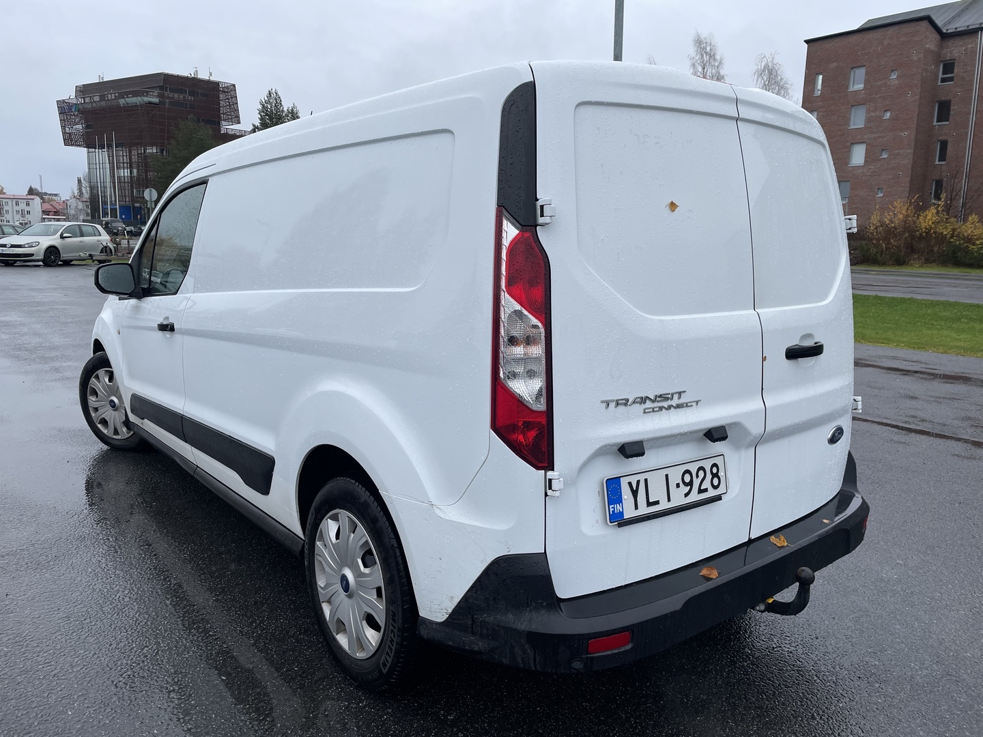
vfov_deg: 53.1
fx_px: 738
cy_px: 368
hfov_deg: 67.3
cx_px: 492
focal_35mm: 26
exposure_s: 1/796
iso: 32
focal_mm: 4.2
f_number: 1.6
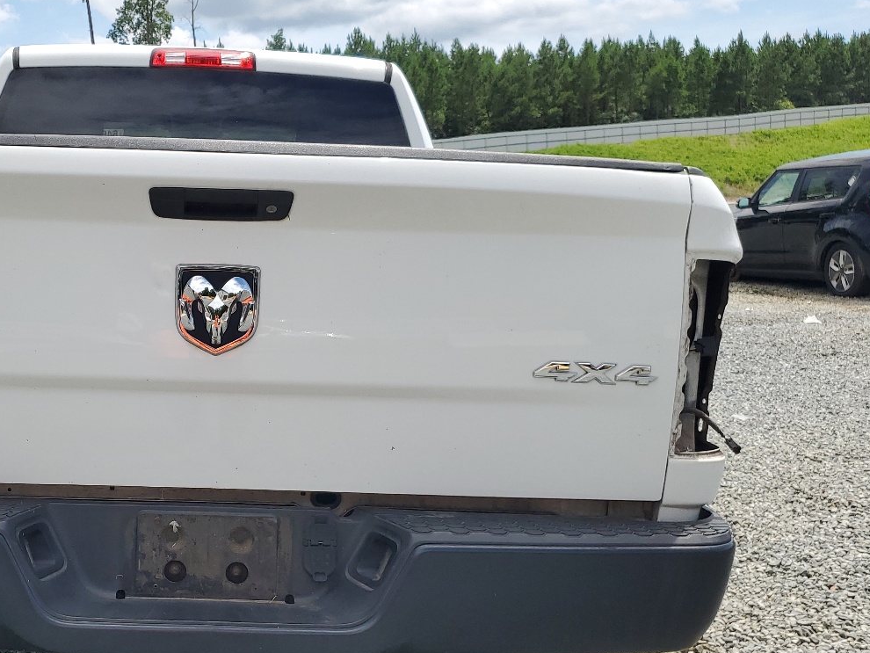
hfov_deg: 43.4
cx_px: 217
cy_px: 411
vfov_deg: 34.2
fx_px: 1056
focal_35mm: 42
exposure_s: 1/2500
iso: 50
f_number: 1.5
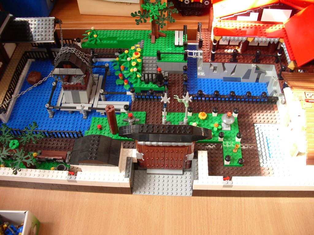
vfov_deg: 40.7
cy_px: 118
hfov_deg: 52.6
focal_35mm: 35
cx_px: 157
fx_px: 317
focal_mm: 5.8
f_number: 2.6
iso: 200
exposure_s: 1/30
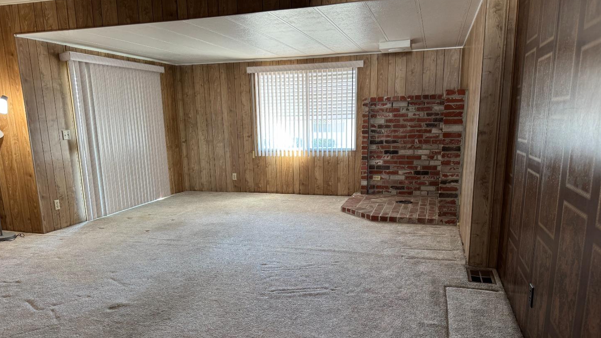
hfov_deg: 69.9
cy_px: 213
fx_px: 430
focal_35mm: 27
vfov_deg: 42.5
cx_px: 295
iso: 250
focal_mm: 6.76
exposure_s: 1/60
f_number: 1.78
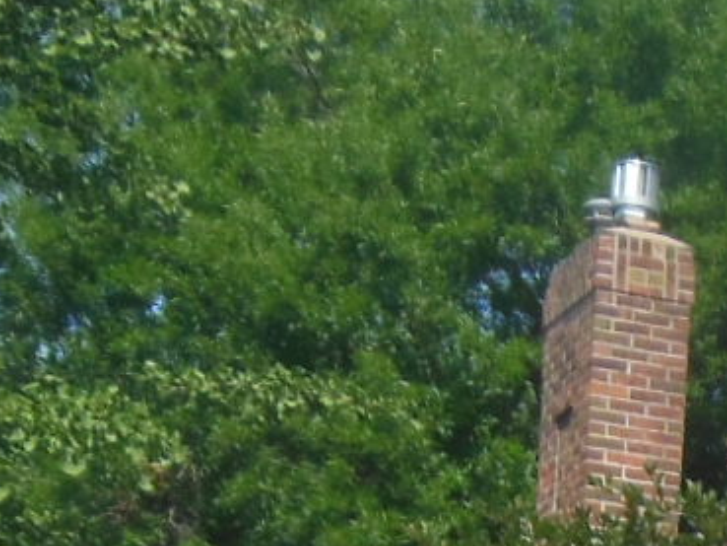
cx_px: 820
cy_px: 1376
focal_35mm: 154
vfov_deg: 8.6
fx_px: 3235
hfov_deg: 12.6
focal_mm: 4.5
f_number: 3.2
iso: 125
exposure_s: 1/1250
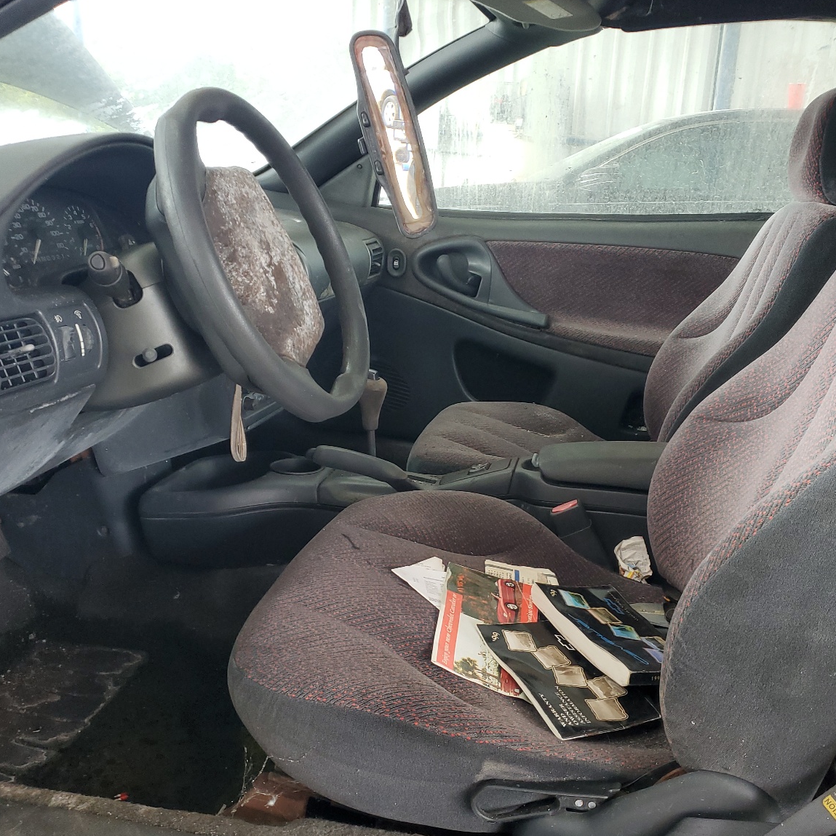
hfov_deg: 51.1
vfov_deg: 51.1
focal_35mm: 32
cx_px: 450
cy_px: 429
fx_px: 874
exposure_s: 1/60.2
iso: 85
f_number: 1.5
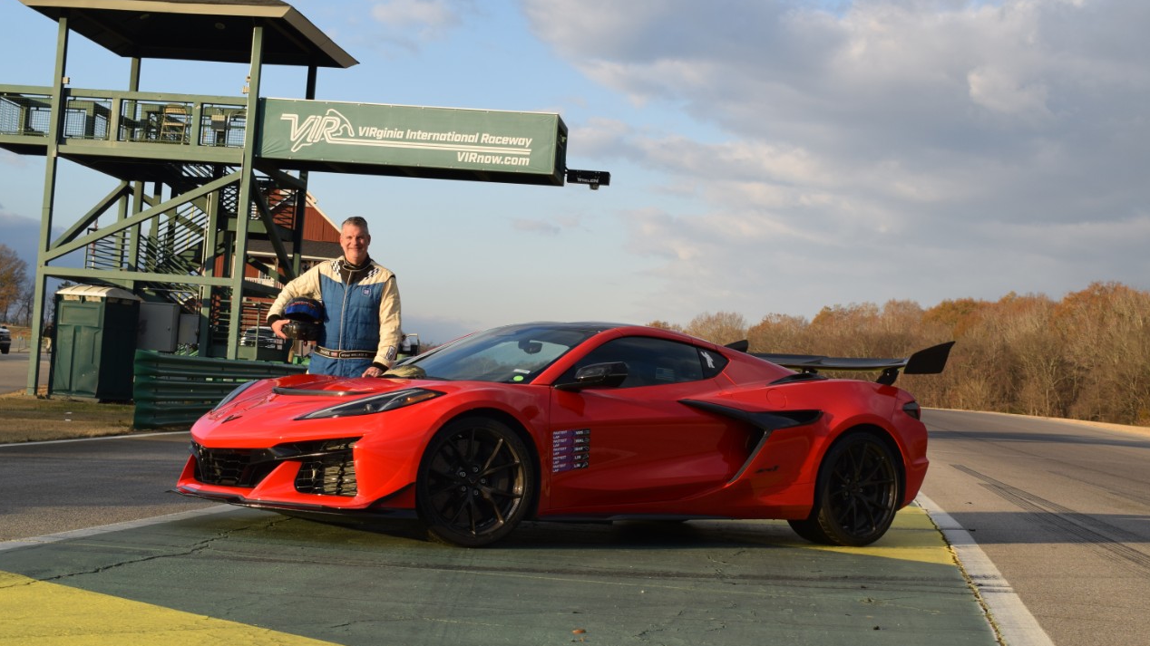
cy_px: 307
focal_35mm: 56
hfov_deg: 37.5
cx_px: 577
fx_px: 1693
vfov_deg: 21.6
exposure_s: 1/250
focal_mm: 35
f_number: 8
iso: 200
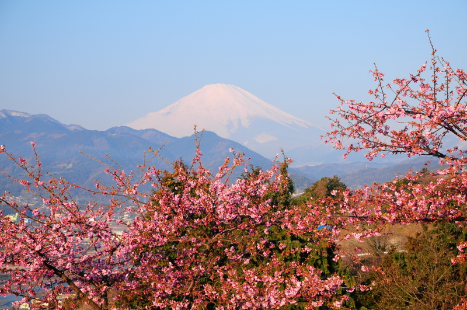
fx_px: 1127
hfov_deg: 23.4
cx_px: 234
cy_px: 155
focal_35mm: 87
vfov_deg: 15.7
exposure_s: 1/160
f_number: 6.3
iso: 200
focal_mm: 58
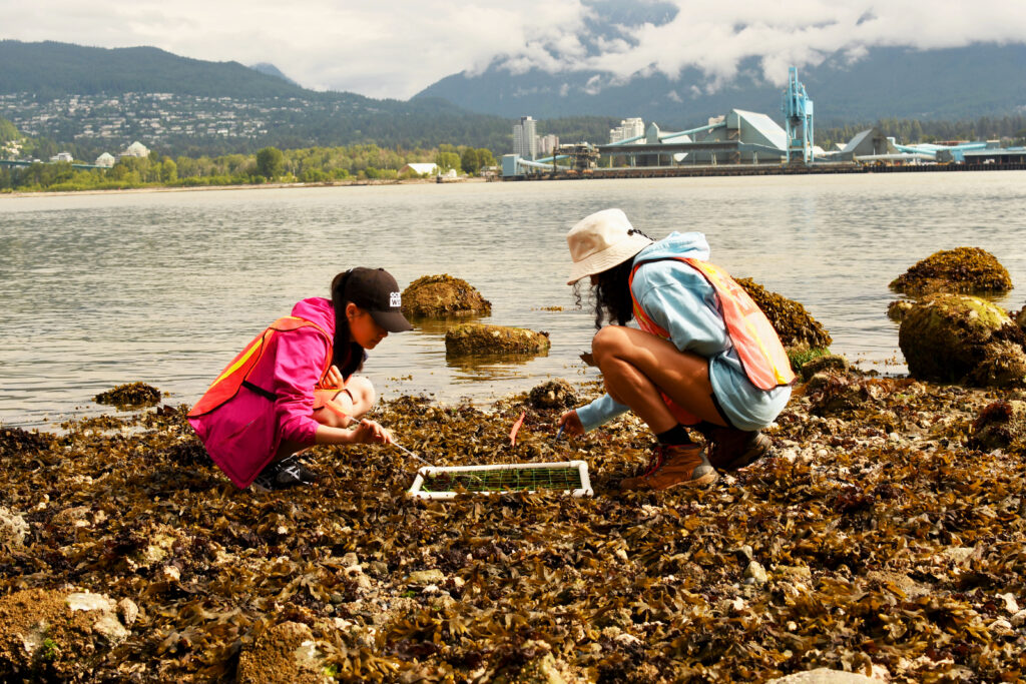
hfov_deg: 37.8
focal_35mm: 52
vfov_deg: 25.8
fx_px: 1496
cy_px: 342
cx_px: 513
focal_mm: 35
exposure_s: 1/200
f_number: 8
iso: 100
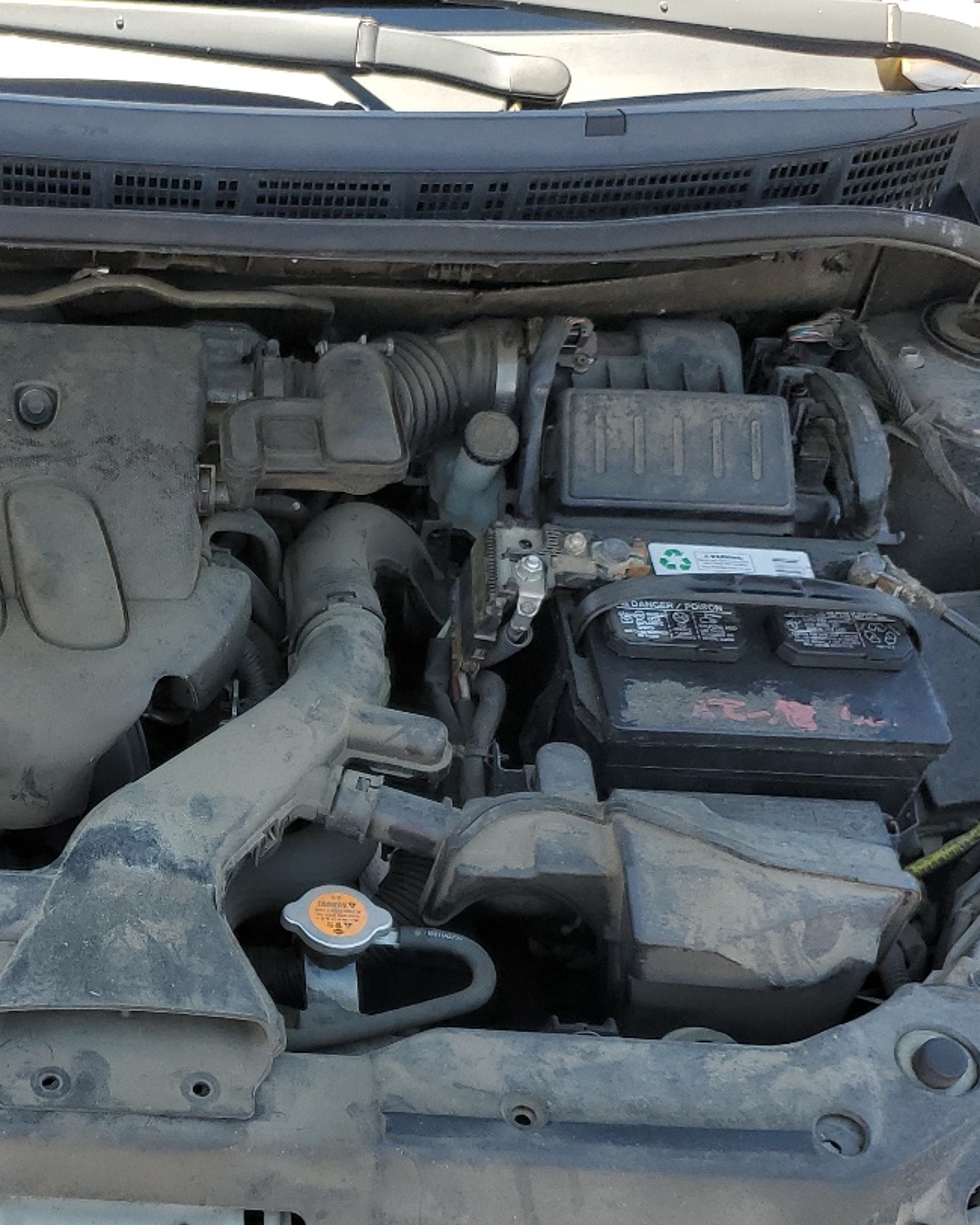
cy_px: 873
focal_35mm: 50
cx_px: 96
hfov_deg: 29.0
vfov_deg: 36.7
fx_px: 1812
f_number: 1.5
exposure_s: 1/357
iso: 50
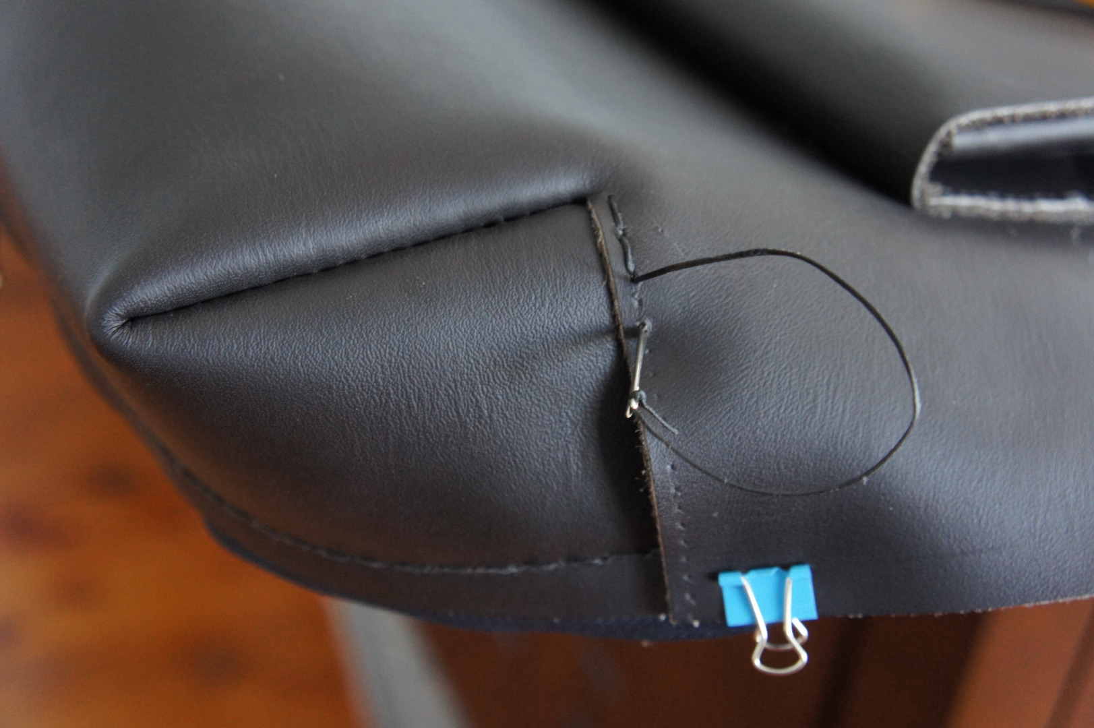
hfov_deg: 41.1
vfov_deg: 28.0
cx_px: 547
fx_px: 1458
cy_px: 364
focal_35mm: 48
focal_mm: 32
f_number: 4.5
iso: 1600
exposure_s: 1/40
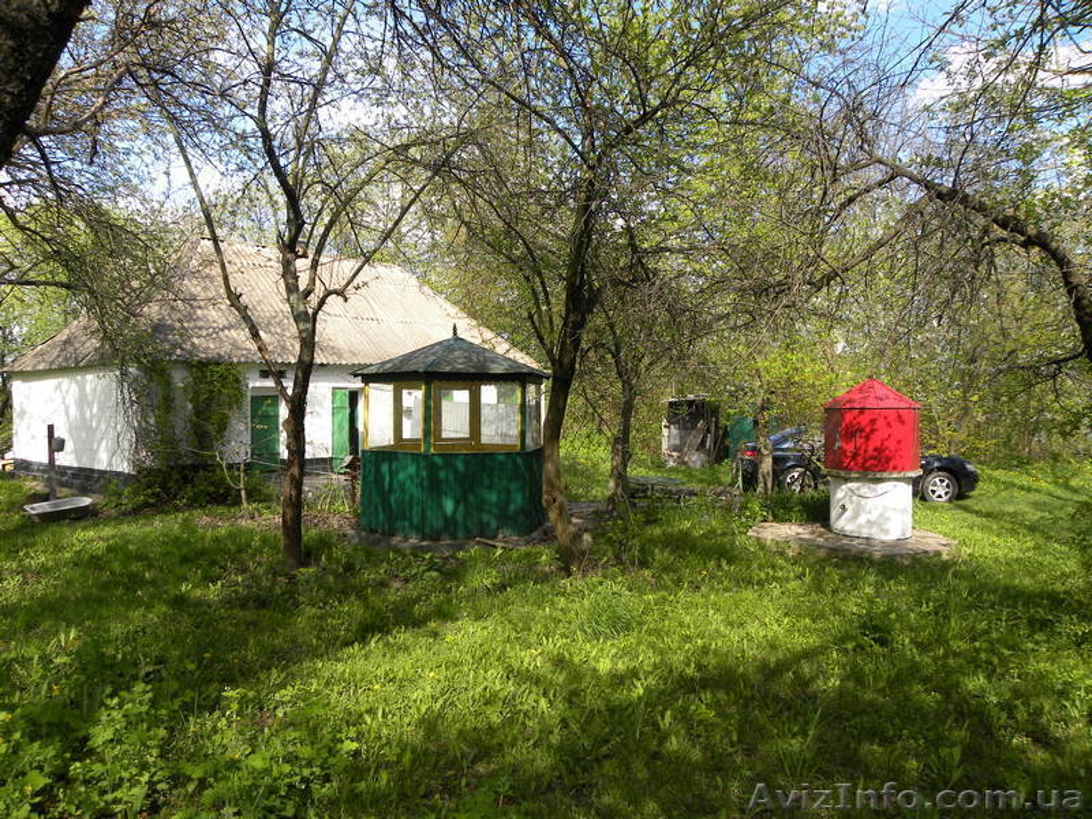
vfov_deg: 53.1
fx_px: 820
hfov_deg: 67.3
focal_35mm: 26
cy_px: 410
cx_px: 546
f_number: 4.5
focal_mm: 4.6
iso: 64
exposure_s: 1/211
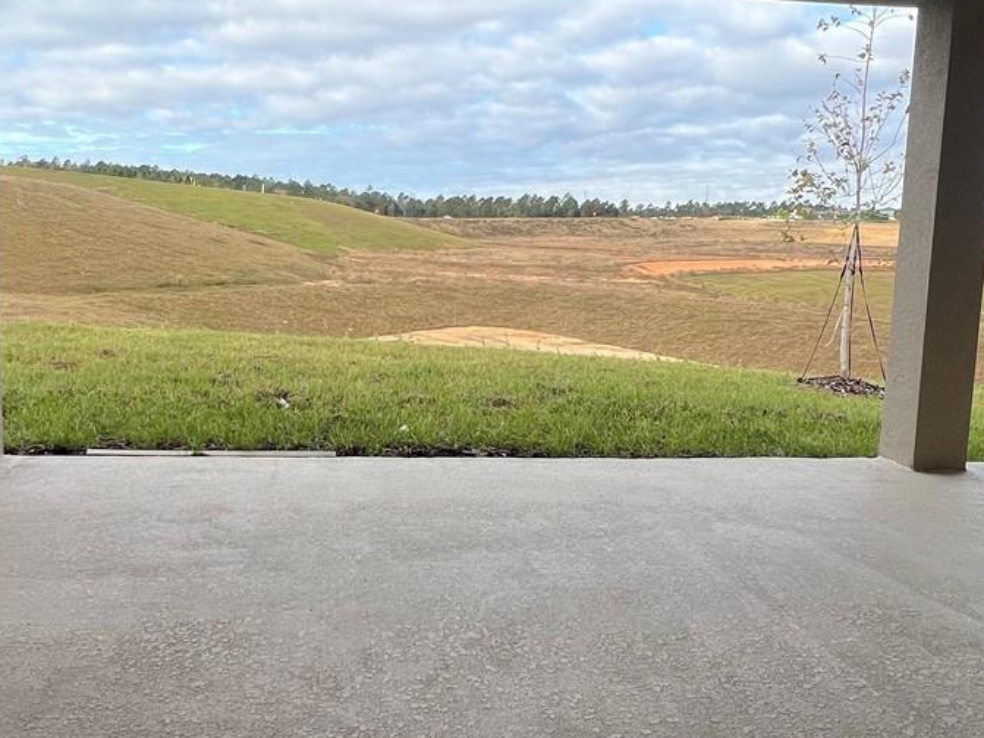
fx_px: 881
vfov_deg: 45.3
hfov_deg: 57.9
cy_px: 326
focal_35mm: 31
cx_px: 394
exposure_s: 1/742
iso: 32
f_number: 1.8
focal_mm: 1.57
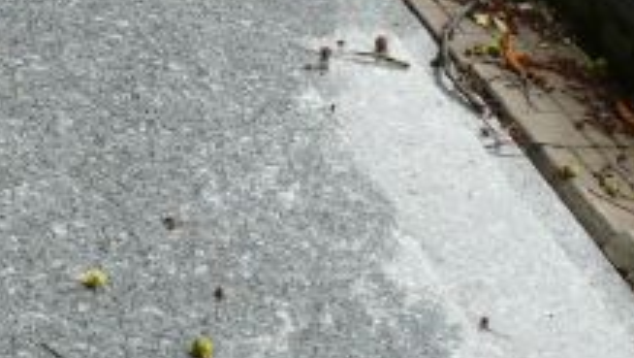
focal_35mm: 112
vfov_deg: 10.8
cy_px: 99
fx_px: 1884
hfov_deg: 18.2
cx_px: -113
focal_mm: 7.4
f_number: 2.8
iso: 100
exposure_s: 1/100
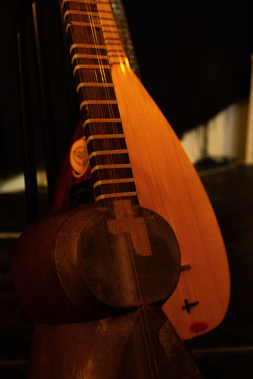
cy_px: 242
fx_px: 706
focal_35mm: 67
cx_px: 94
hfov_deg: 20.3
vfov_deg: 29.9
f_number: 4.5
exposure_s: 1/250
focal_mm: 35
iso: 1000
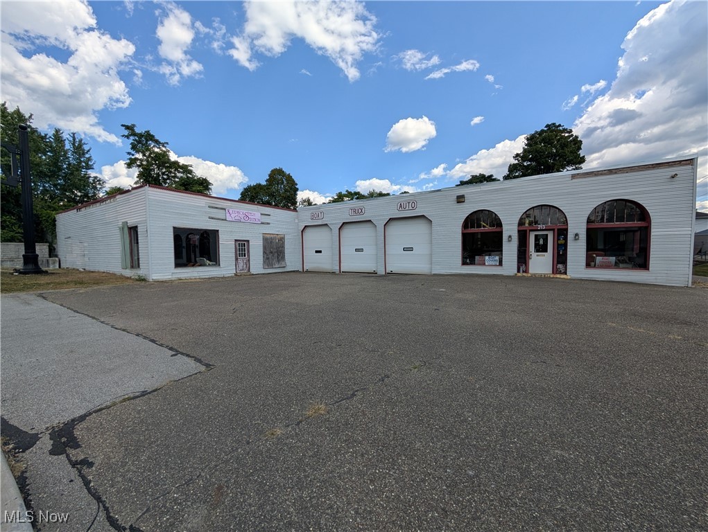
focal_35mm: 12
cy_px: 266
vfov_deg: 94.6
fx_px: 246
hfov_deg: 110.5
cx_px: 354
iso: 54
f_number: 1.7
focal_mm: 2.02
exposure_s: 1/3077
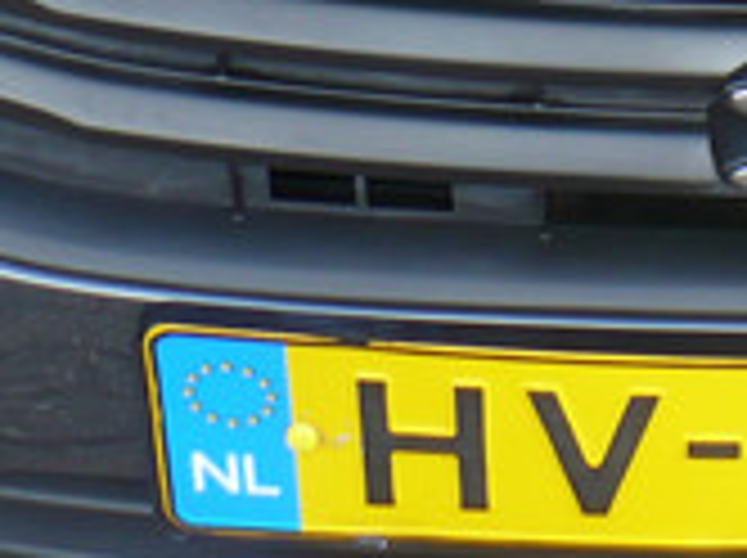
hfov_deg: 13.5
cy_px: -472
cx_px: 828
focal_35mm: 143
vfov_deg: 9.8
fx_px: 3081
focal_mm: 6.1
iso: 100
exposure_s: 1/200
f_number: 2.8
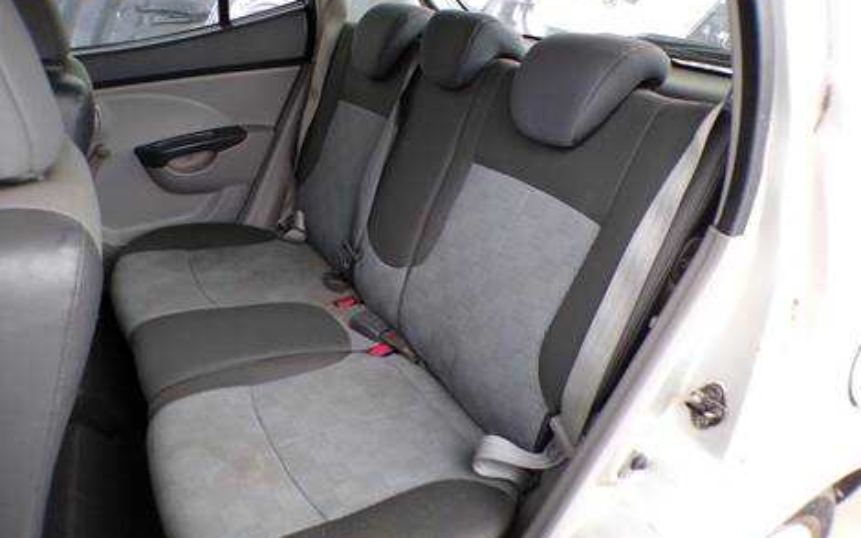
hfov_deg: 70.4
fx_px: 610
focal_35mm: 26
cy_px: 306
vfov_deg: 47.5
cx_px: 425
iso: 117
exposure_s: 1/34
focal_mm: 4.3
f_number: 3
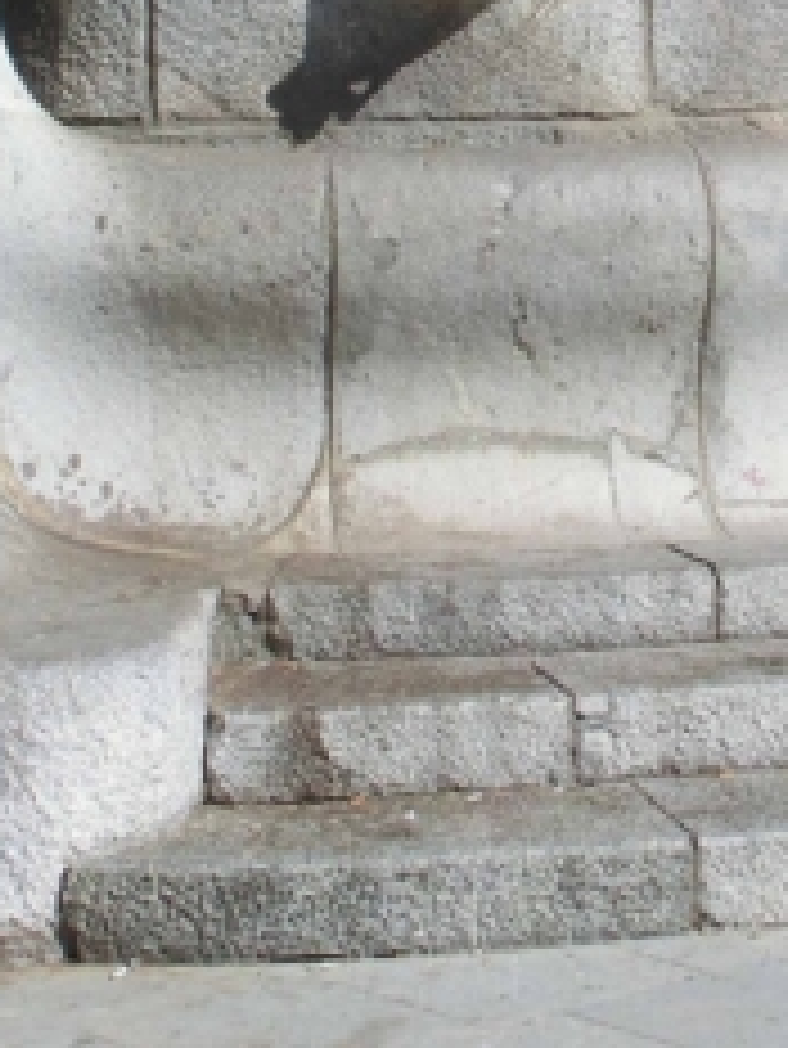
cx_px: 635
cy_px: 22
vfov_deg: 15.3
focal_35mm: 127
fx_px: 3851
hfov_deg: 11.6
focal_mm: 6.61
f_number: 9.9
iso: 100
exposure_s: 1/200
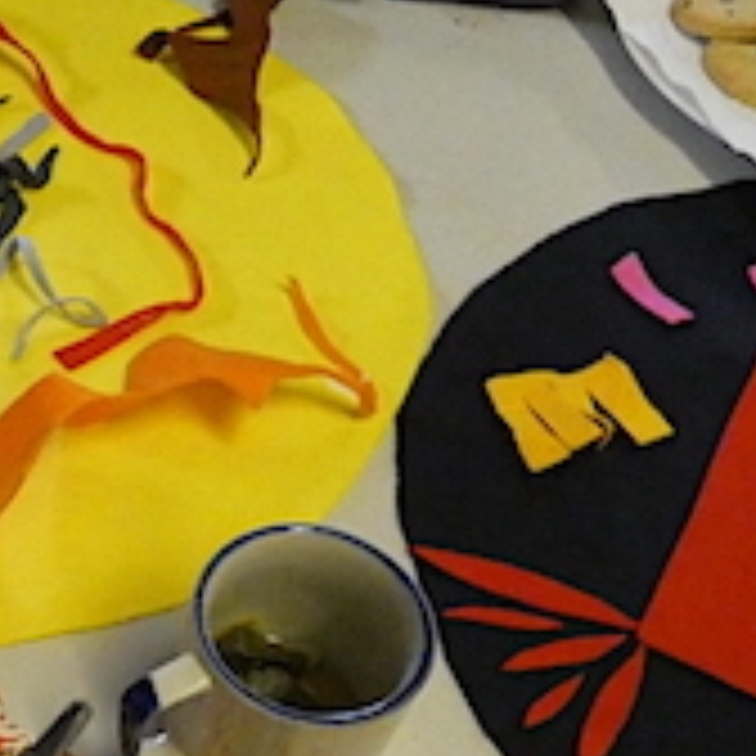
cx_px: -22
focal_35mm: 53
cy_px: 342
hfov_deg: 29.7
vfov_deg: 32.2
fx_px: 1310
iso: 1600
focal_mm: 3.6
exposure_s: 1/60
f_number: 2.8
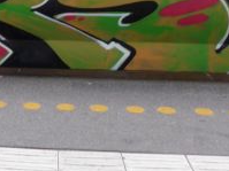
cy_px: 43
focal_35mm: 73
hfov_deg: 25.6
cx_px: 8
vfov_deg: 20.0
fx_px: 483
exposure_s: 1/40
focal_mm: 6
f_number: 2
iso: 400
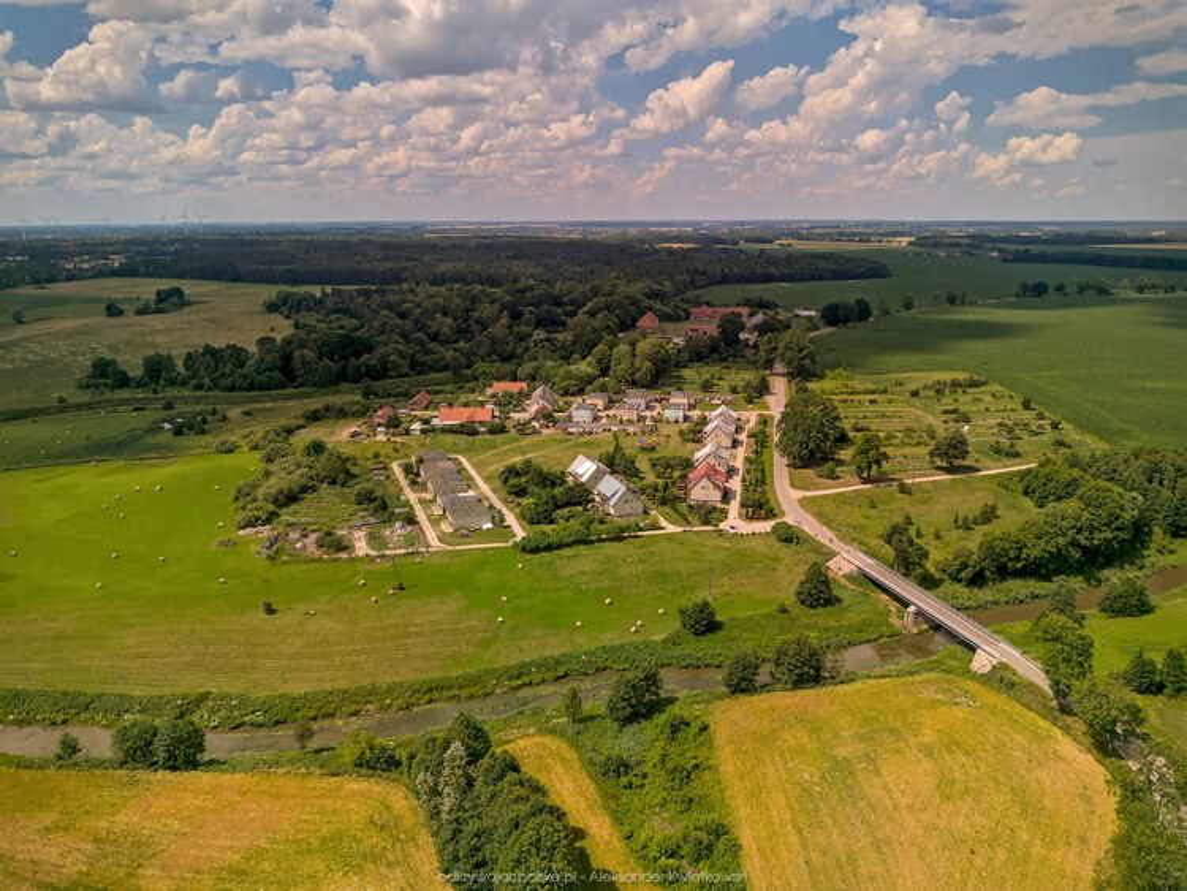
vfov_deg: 56.8
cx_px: 594
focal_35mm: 24
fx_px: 823
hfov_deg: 71.6
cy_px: 446
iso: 120
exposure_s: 1/3000
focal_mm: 6.72
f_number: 1.7
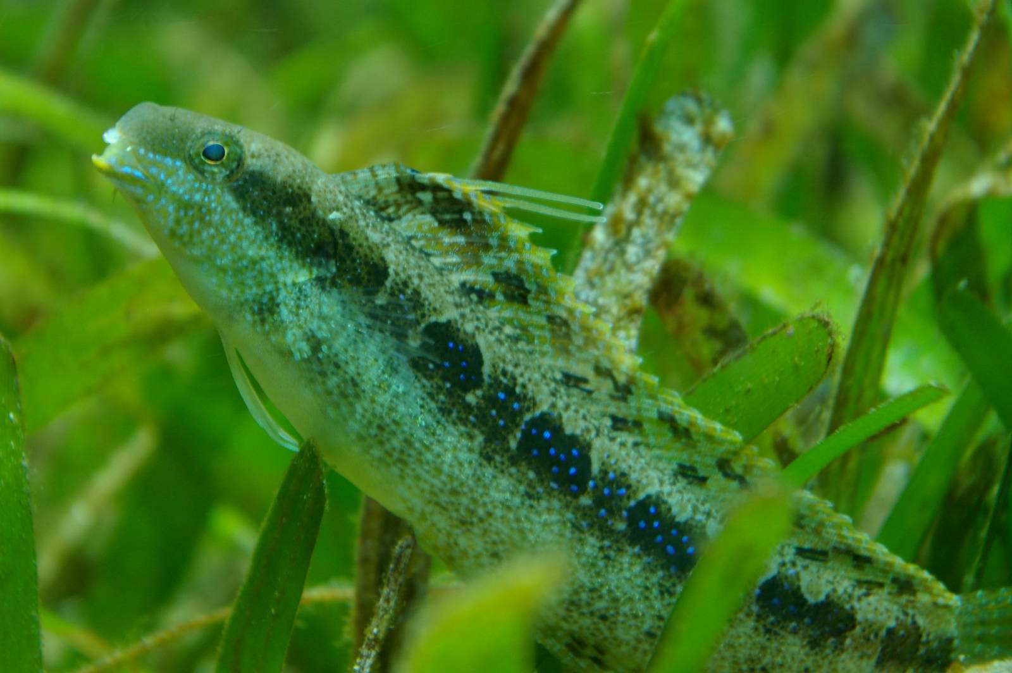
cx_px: 506
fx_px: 2317
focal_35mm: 82
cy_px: 336
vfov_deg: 16.5
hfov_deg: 24.6
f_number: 8
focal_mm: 55
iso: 400
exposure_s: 1/30
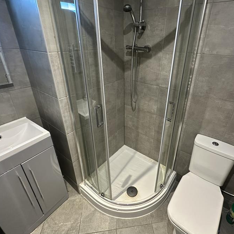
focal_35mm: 19
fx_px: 145
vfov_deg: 77.6
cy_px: 108
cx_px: 132
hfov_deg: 77.3
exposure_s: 1/50
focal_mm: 2.22
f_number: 2.2
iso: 640
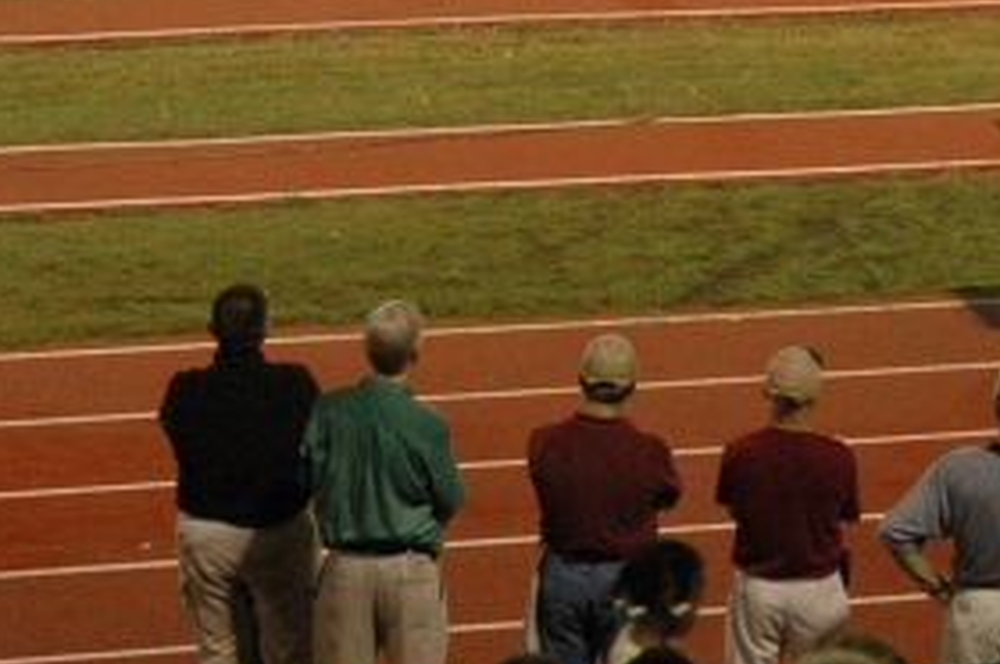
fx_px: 5322
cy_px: -129
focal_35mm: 192
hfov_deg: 10.6
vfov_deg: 7.1
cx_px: 1121
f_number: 2.8
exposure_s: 1/60
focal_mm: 35
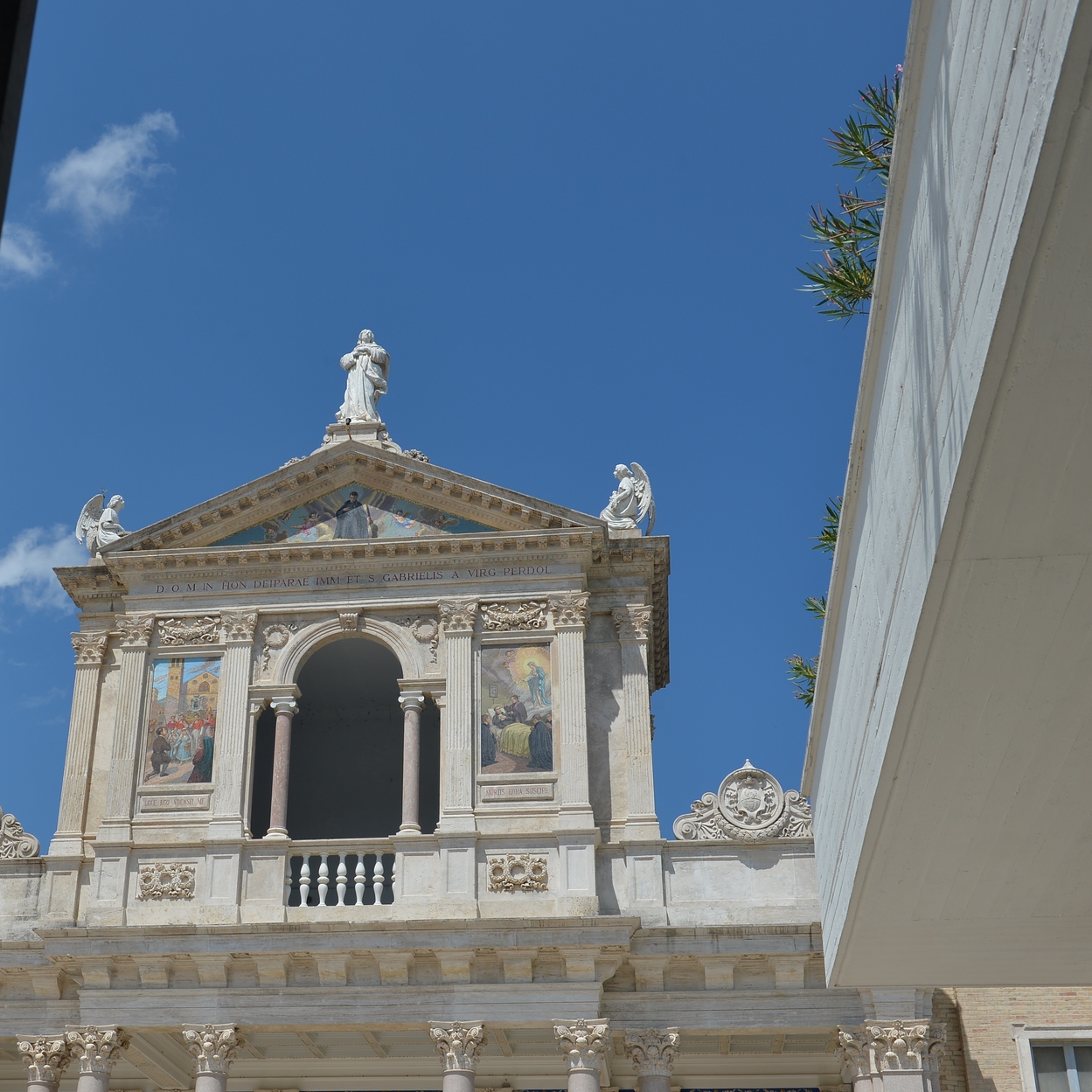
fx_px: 1677
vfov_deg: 36.1
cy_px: 536
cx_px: 386
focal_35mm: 47
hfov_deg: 35.8
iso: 100
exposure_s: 1/400
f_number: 8
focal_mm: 36
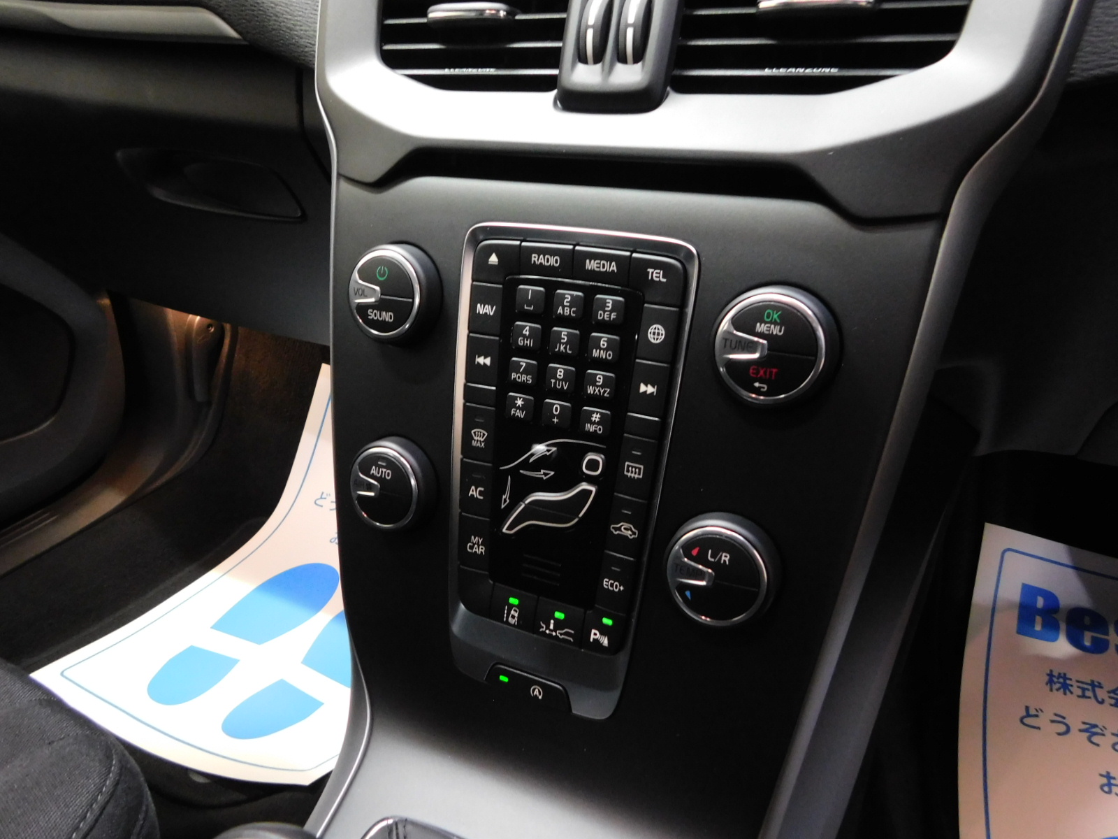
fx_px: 743
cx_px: 559
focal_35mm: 23
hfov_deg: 73.9
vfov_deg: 58.9
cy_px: 420
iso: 560
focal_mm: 4
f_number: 3
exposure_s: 1/8
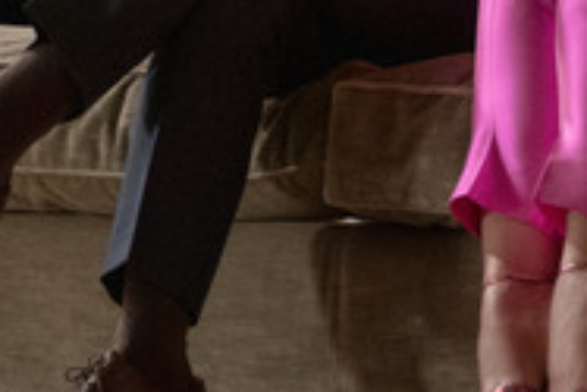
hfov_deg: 3.9
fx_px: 8632
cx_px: 129
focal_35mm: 529
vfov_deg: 2.6
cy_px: -82
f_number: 2.8
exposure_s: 1/160
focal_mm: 127
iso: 4000
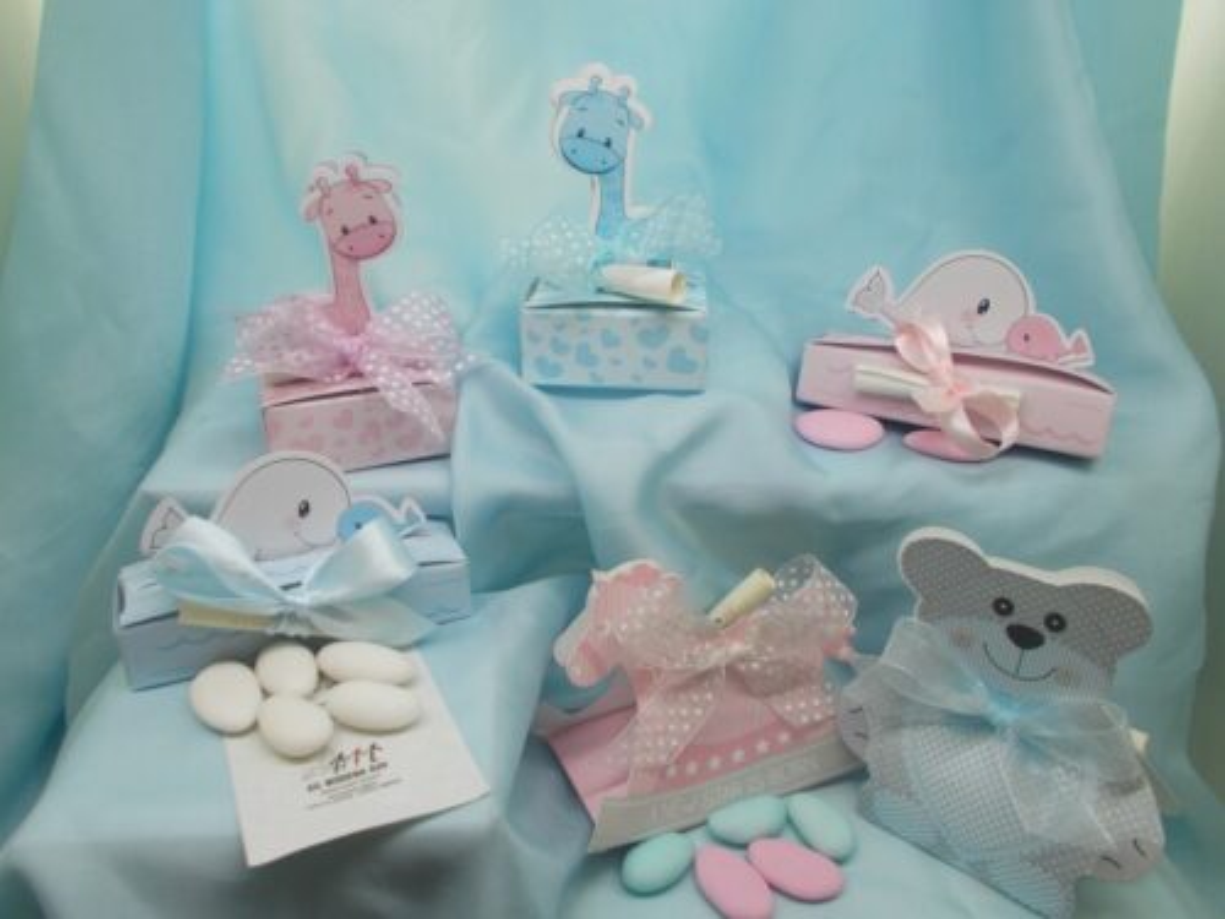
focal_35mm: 30
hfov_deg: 60.0
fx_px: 1062
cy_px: 460
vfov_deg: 46.8
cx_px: 612
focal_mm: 5.3
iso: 80
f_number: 3.4
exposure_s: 1/100
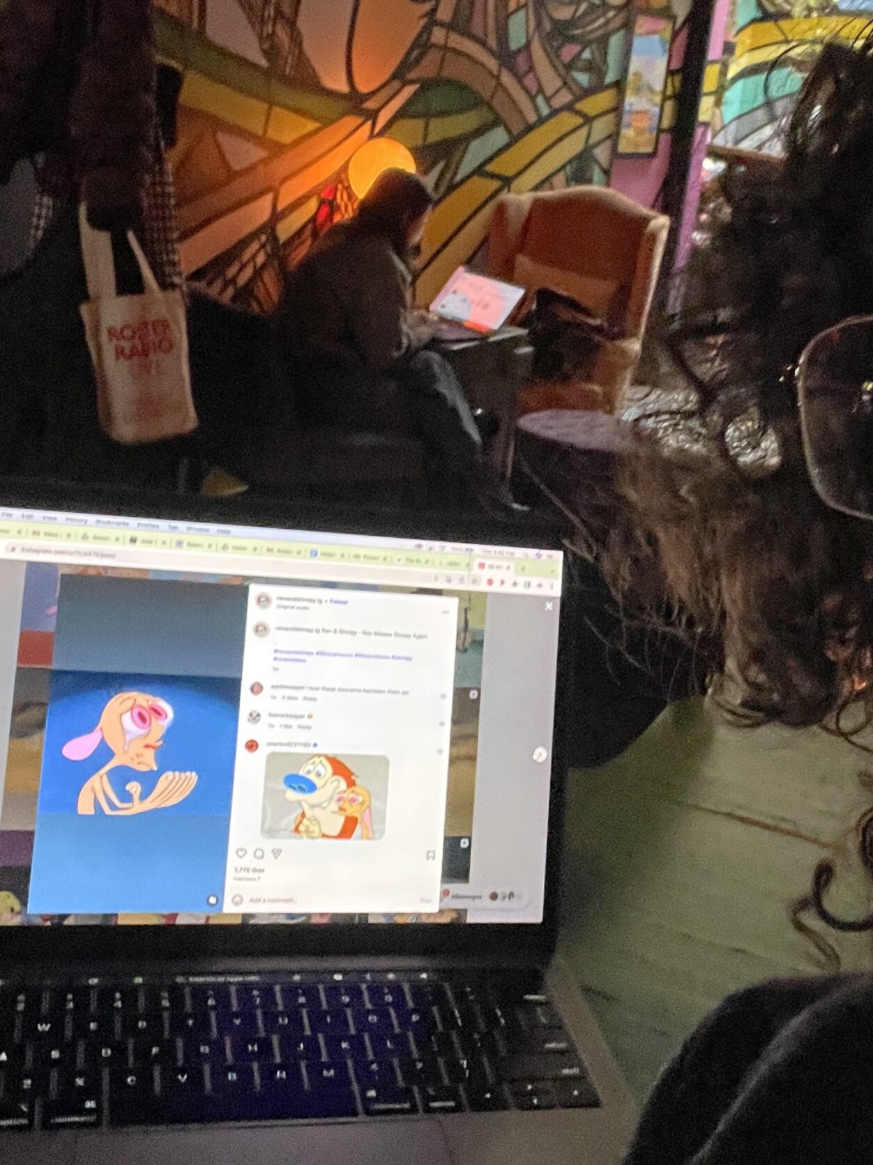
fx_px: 1547
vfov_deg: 41.1
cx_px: 585
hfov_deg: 31.3
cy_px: 496
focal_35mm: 46
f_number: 2.2
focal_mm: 2.71
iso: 320
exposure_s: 1/60
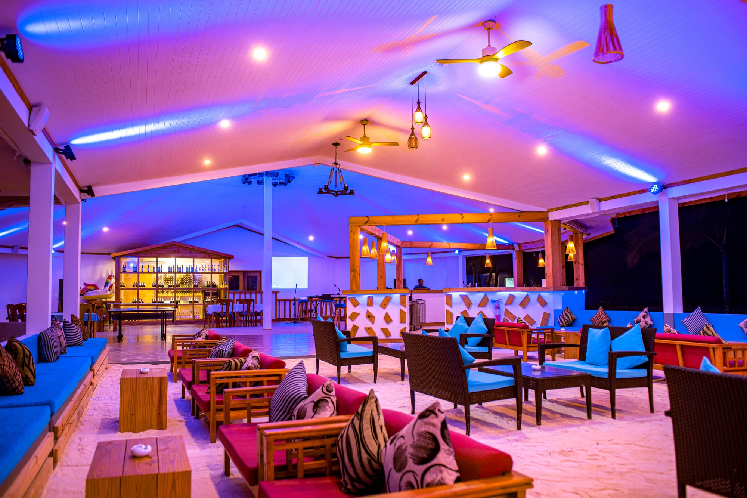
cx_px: 374
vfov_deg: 46.4
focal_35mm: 28
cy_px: 249
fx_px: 581
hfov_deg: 65.5
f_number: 6.3
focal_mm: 28
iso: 80
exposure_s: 1/2
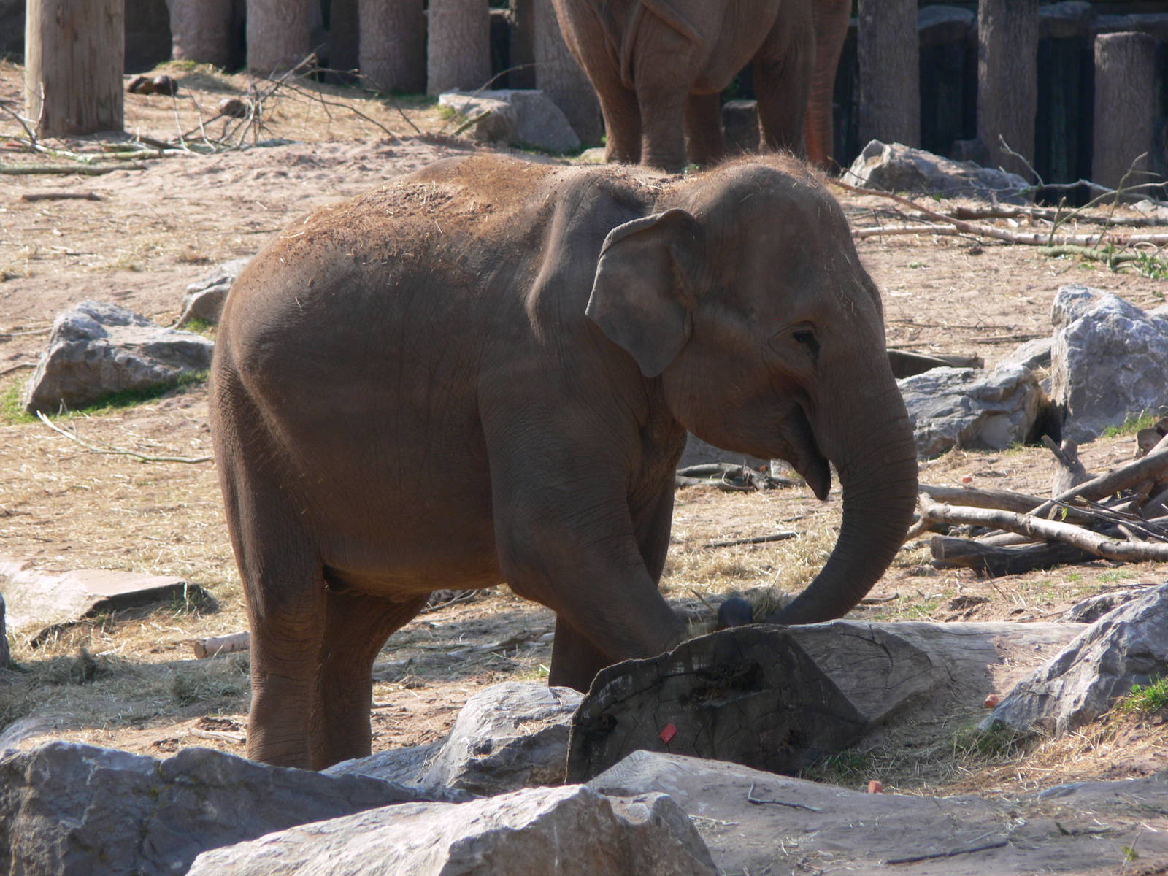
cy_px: 438
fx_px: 14171
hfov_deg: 4.7
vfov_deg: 3.5
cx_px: 584
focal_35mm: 420
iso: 80
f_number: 5.6
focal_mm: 88.8
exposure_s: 1/160
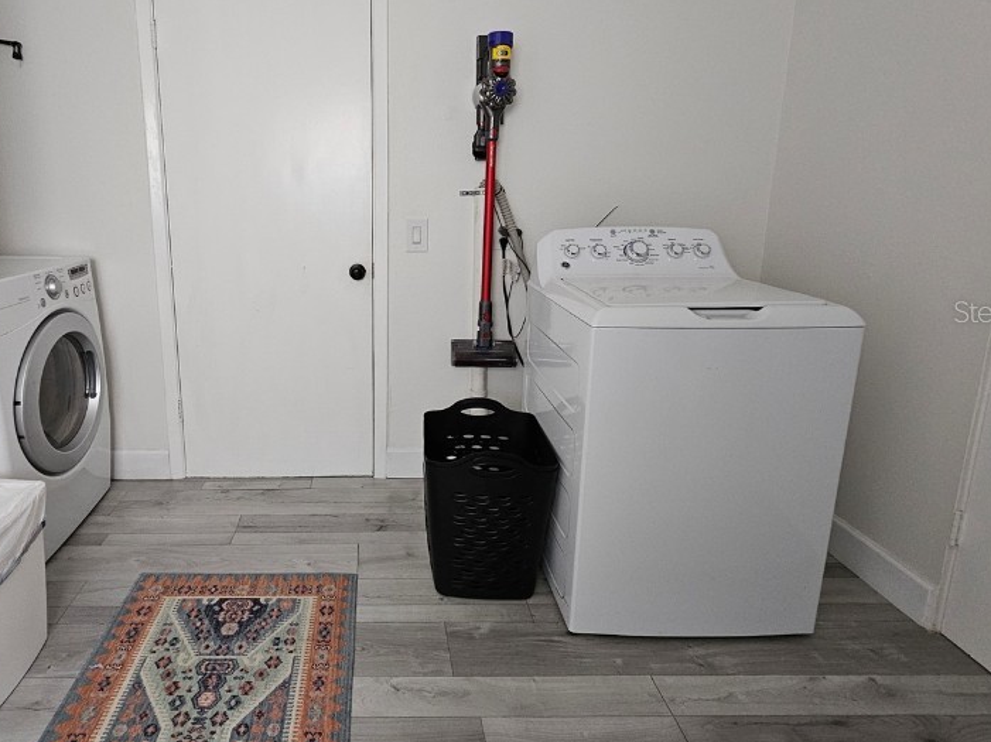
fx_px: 544
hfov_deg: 82.9
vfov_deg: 68.2
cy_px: 311
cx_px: 363
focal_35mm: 19
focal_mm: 2.2
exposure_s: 1/30
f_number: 2.2
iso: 500
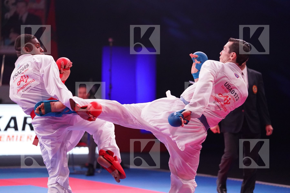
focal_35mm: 127
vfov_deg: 10.8
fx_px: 1023
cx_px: 145
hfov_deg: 16.1
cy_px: 96
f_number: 2.8
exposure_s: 1/1000
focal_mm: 127
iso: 6400
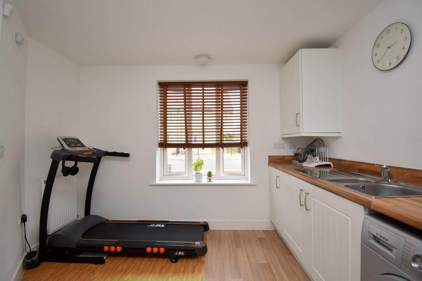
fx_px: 176
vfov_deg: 77.3
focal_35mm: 15
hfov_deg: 100.4
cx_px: 211
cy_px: 140
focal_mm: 10
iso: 280
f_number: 5
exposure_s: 1/200
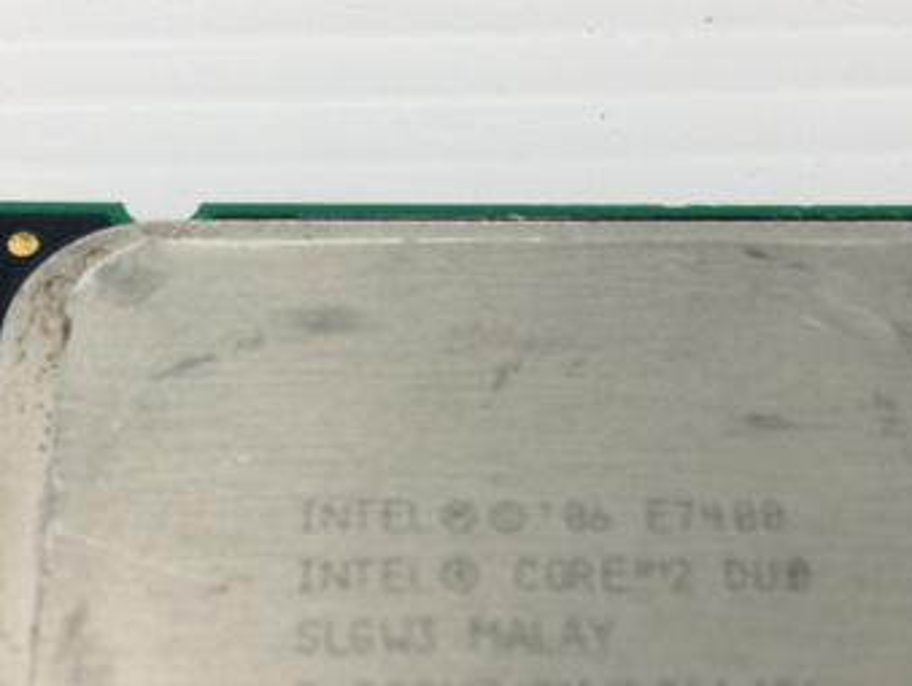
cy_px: 697
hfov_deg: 25.0
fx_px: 2056
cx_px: 475
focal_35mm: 78
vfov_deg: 18.4
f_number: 2.4
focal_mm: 4.12
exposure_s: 1/25
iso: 64
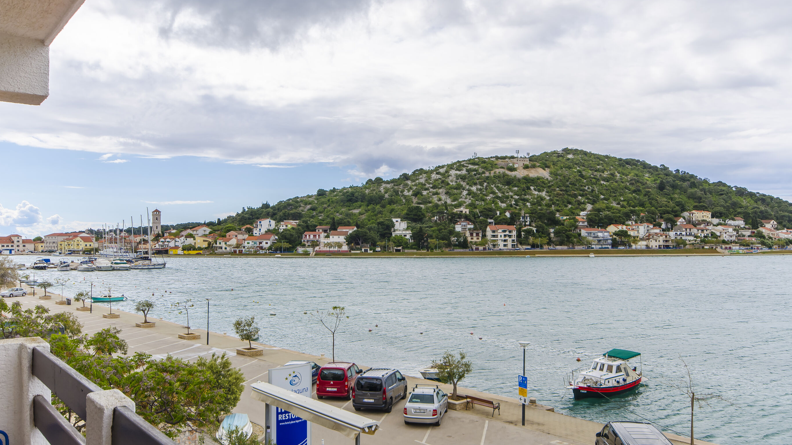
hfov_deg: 61.0
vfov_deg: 36.7
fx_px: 672
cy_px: 236
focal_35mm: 32
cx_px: 403
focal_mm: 20
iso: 100
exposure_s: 1/250
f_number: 8
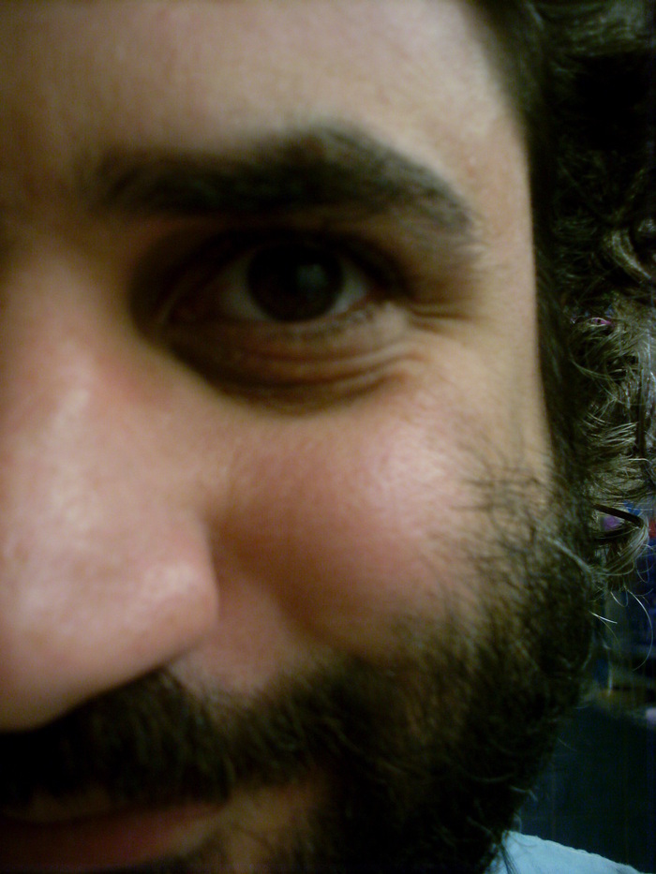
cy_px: 437
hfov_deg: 37.7
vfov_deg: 49.0
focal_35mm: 38
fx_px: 960
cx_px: 328
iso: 200
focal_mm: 6.3
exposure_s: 1/30
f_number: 3
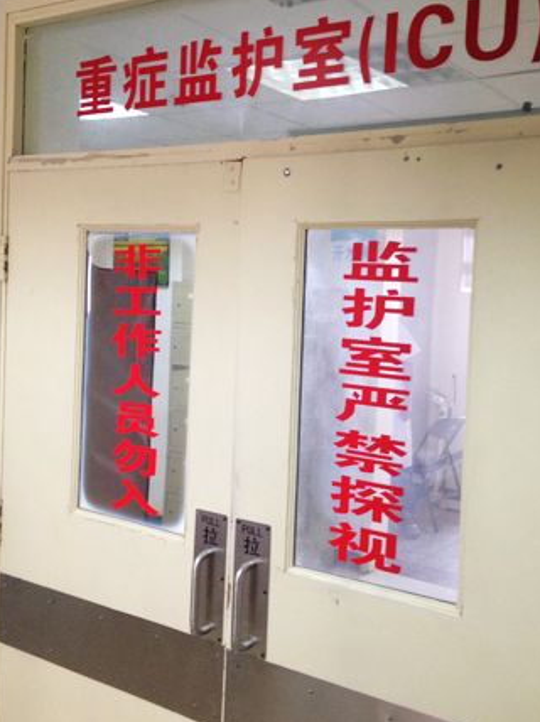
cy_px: 356
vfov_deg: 42.1
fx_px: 938
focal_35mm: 45
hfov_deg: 32.1
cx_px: 300
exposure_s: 1/20
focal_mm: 4.28
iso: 125
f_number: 2.4
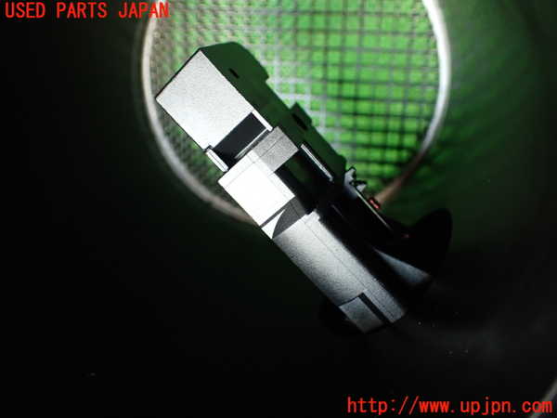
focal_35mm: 32
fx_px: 515
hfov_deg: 56.8
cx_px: 278
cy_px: 209
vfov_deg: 44.2
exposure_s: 1/30
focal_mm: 5.79
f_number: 2.4
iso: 320
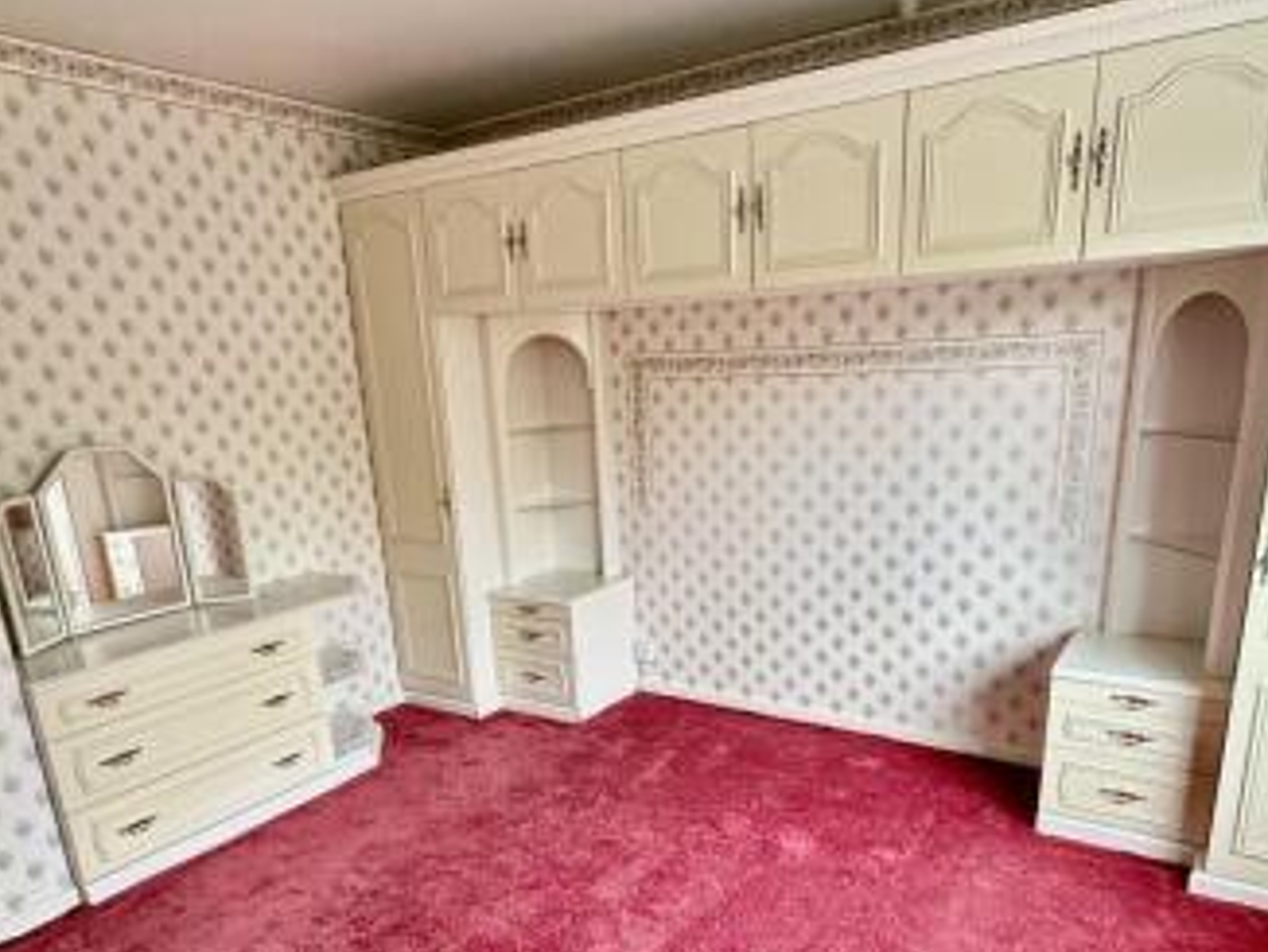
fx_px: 916
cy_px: 647
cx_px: 636
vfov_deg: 53.7
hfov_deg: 69.4
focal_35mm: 25
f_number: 2.2
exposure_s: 1/99
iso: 160
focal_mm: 2.22
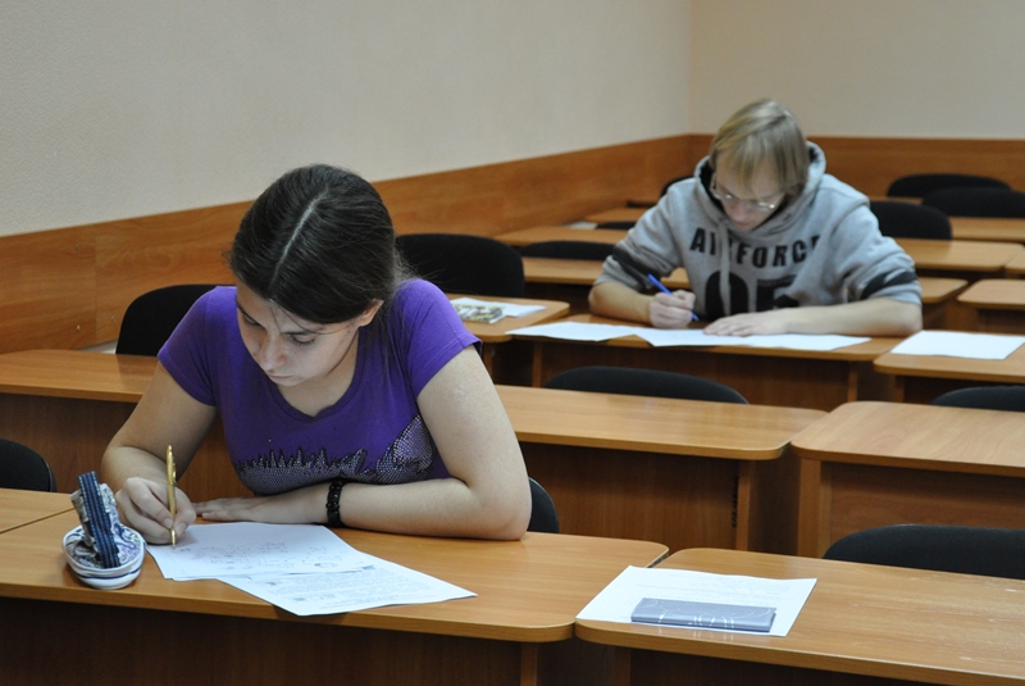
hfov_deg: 27.0
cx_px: 512
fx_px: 2137
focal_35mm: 75
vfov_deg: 18.2
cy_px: 343
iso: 1600
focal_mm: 50
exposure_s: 1/60
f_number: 5
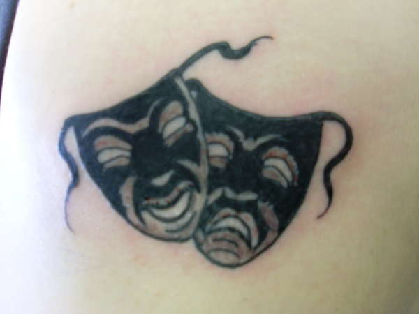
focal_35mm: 38
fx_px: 460
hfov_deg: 49.0
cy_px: 157
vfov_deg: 37.7
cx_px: 210
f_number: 3
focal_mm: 6.3
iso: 80
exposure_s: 1/10
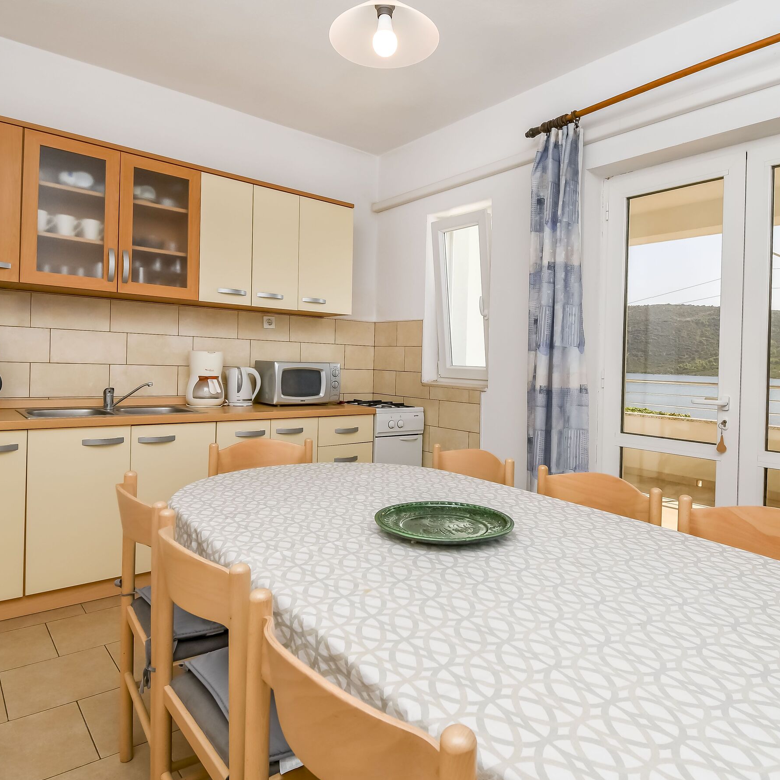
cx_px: 406
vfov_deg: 74.8
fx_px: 510
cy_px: 394
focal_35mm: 20
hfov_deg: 74.8
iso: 160
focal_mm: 10
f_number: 8
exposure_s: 1/160
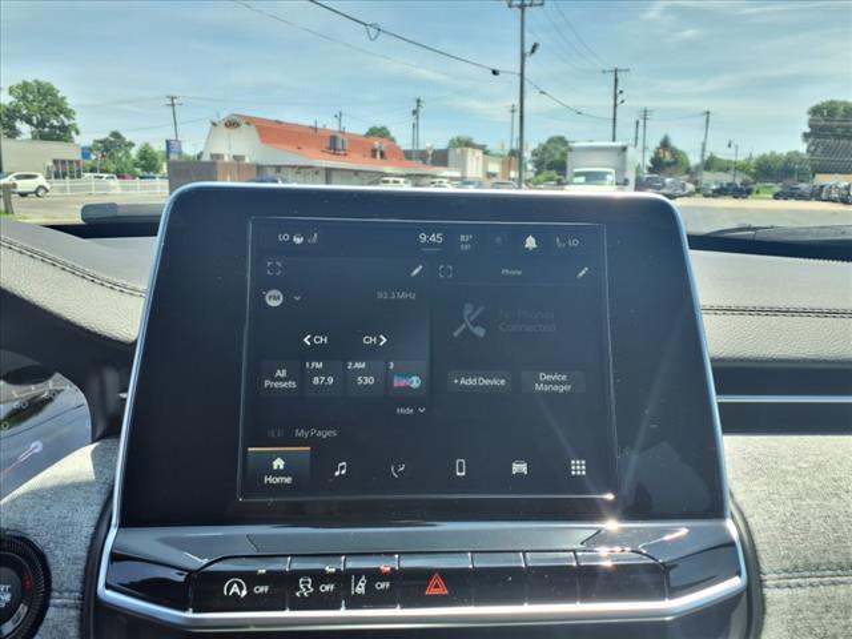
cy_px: 320
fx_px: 665
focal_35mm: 27
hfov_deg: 65.3
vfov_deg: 51.4
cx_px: 426
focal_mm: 3.58
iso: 40
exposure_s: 1/286
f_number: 1.9
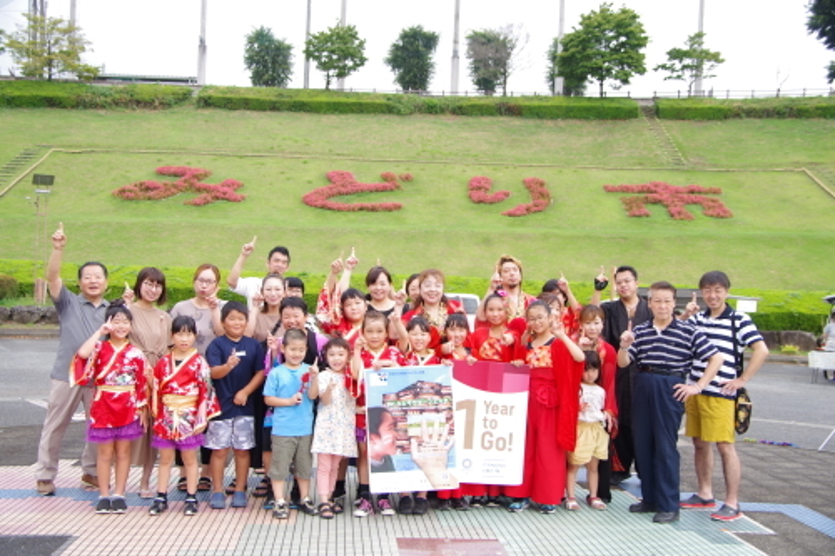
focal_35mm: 40
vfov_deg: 33.4
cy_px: 278
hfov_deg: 48.5
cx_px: 418
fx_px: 927
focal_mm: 26.88
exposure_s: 1/100
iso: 100
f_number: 4.5
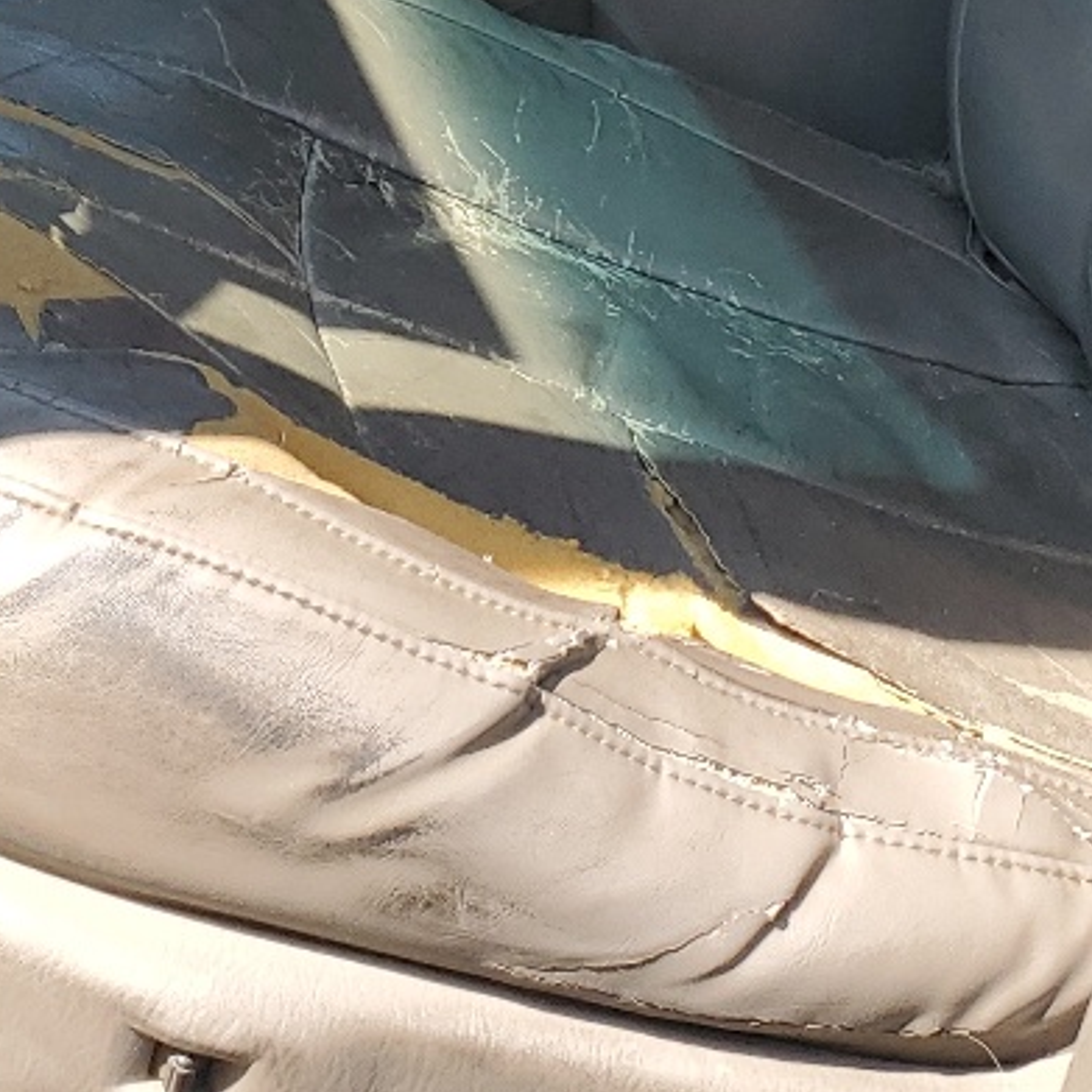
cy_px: -265
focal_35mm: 94
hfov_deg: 17.9
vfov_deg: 17.5
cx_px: -87
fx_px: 3355
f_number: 1.5
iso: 50
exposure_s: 1/909
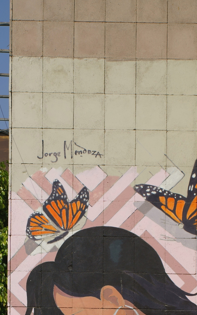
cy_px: 332
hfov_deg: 11.5
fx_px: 971
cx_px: 36
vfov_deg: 17.9
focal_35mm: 113
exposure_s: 1/400
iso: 100
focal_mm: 35
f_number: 8
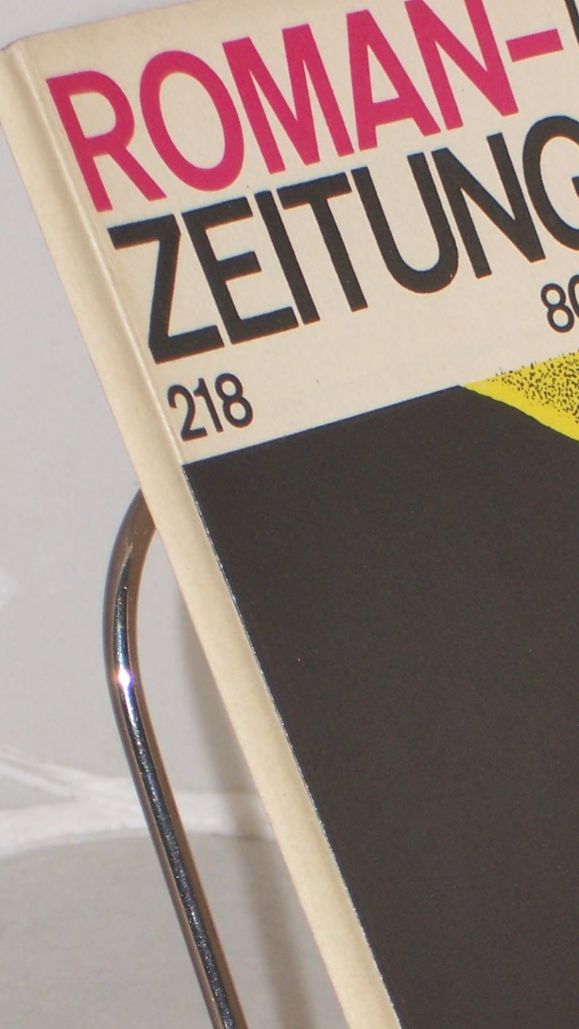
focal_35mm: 209
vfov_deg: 10.3
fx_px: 5701
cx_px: 640
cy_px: 923
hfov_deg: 5.8
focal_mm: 16.8
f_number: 4.6
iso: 80
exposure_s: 1/100
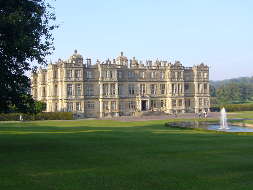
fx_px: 329
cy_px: 95
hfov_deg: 42.1
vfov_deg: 32.2
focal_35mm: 45
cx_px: 126
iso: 80
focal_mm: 7.5
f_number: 6.3
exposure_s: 1/160
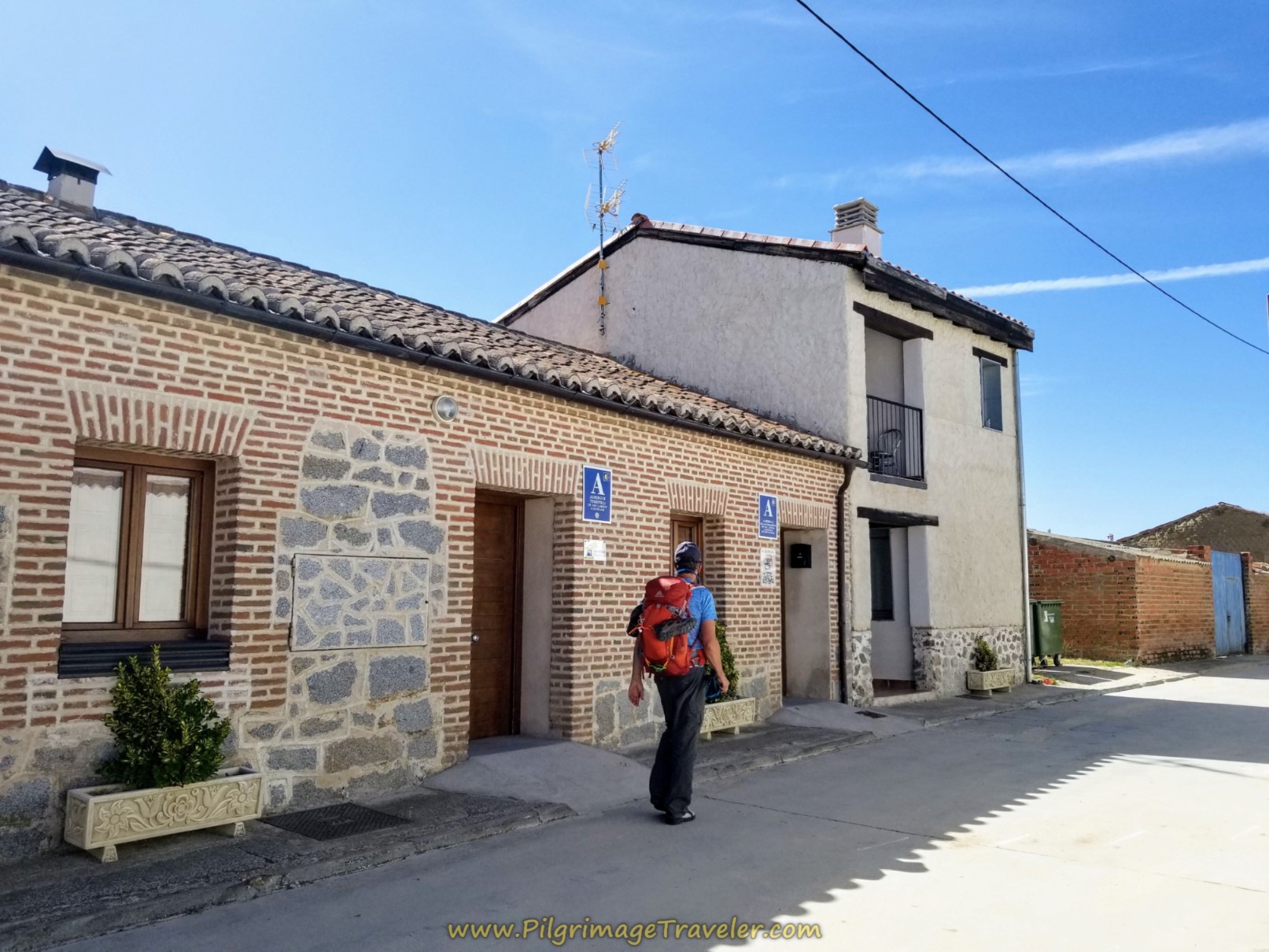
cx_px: 634
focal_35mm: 26
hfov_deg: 67.3
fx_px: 953
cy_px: 476
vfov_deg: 53.1
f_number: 1.7
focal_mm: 4.3
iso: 50
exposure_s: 1/2488
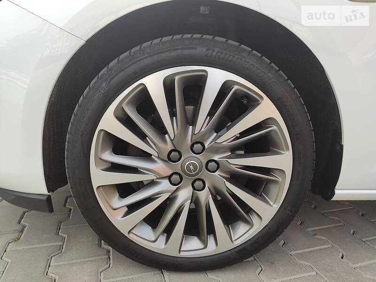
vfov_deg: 53.1
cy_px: 141
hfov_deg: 67.3
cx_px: 188
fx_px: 282
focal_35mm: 26
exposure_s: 1/447
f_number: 1.8
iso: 112
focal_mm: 4.8
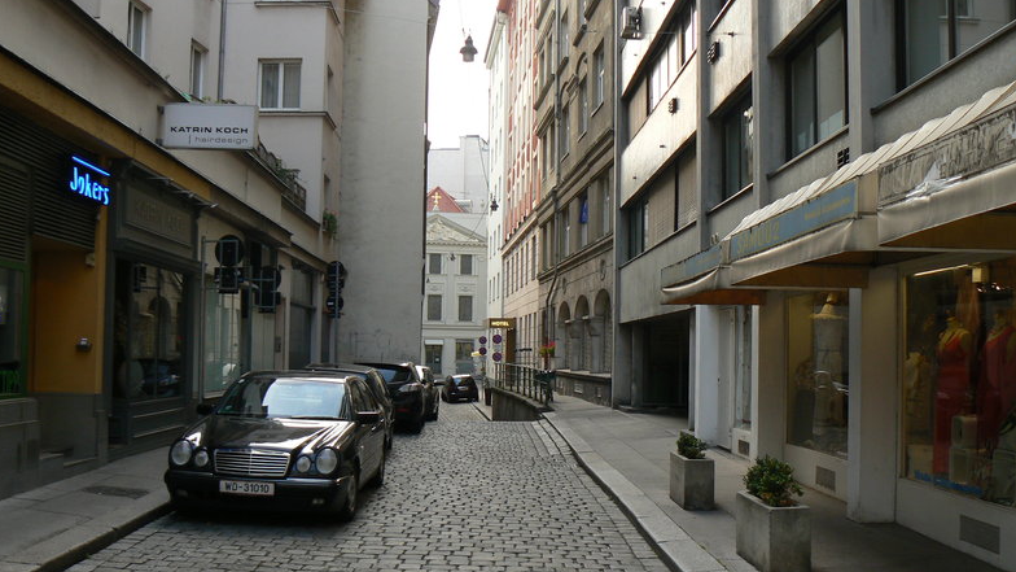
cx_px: 509
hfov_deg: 50.5
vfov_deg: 29.7
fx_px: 1078
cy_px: 319
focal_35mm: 40
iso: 80
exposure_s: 1/100
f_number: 4
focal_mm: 6
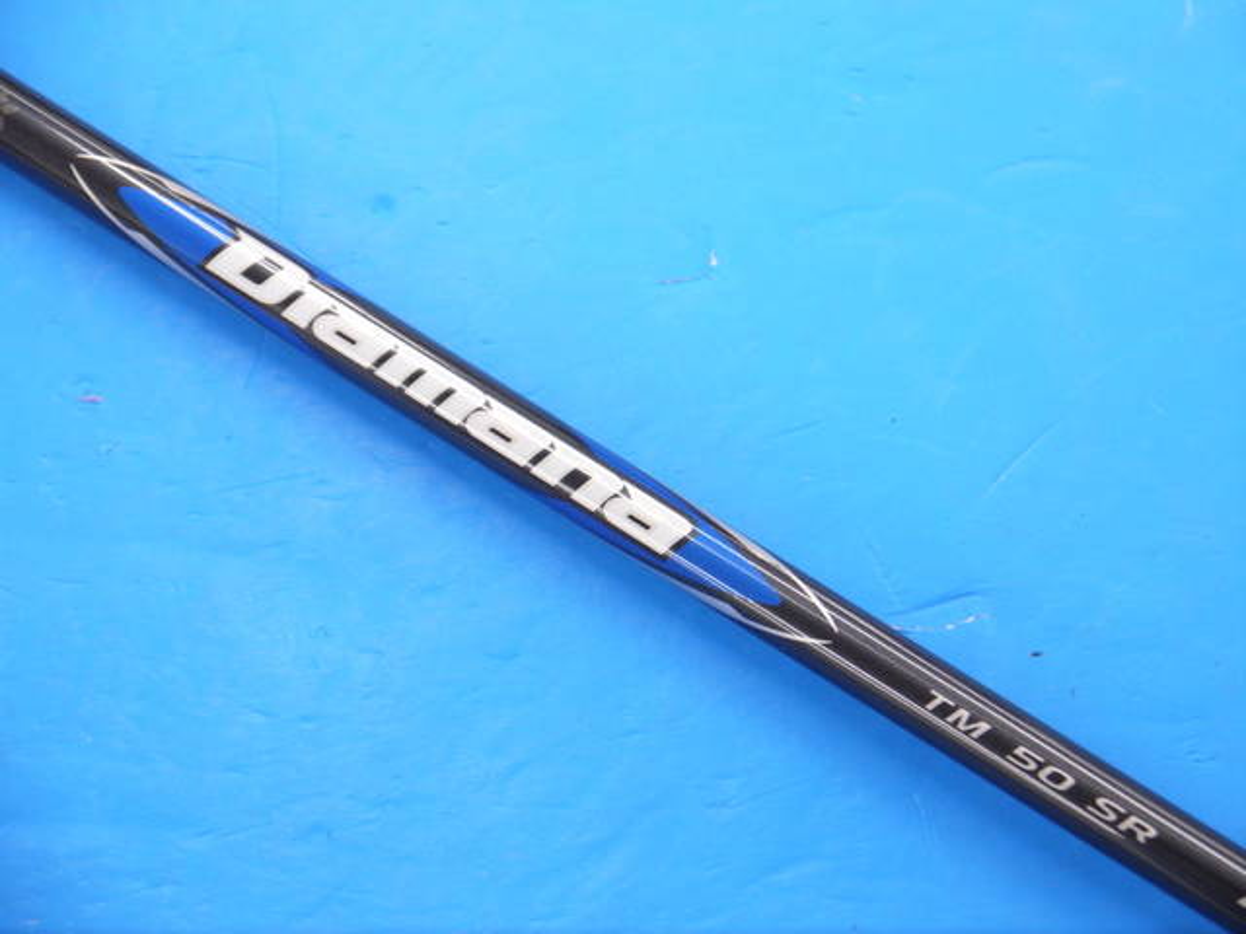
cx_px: 623
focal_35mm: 84
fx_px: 3024
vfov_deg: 17.6
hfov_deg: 23.3
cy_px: 467
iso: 640
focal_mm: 42
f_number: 5.6
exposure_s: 1/80
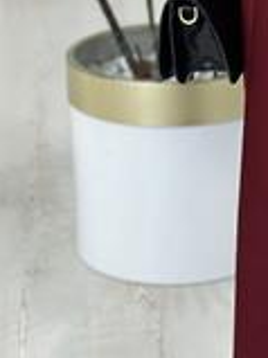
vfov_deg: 12.3
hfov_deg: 9.0
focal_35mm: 161
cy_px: 114
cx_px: 376
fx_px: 1664
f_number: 1.78
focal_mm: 6.86
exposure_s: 1/139
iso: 80
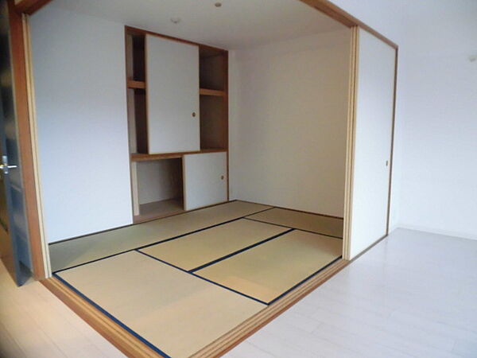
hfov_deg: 71.6
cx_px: 238
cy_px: 179
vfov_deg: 56.8
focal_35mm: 24
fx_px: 331
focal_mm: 4.3
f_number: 3.1
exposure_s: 1/25
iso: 800
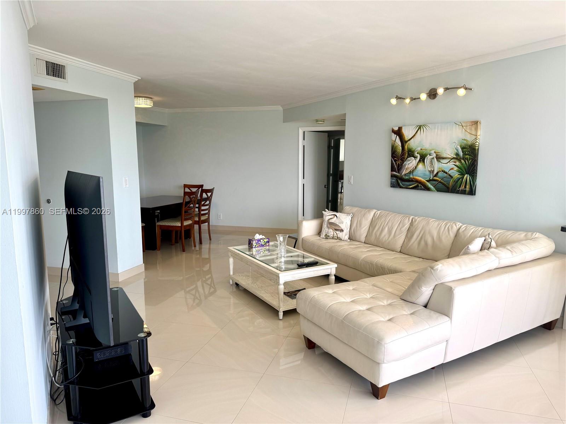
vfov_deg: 56.8
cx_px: 283
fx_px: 392
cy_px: 212
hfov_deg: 71.6
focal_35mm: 24
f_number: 1.78
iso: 64
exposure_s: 1/227
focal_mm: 6.76
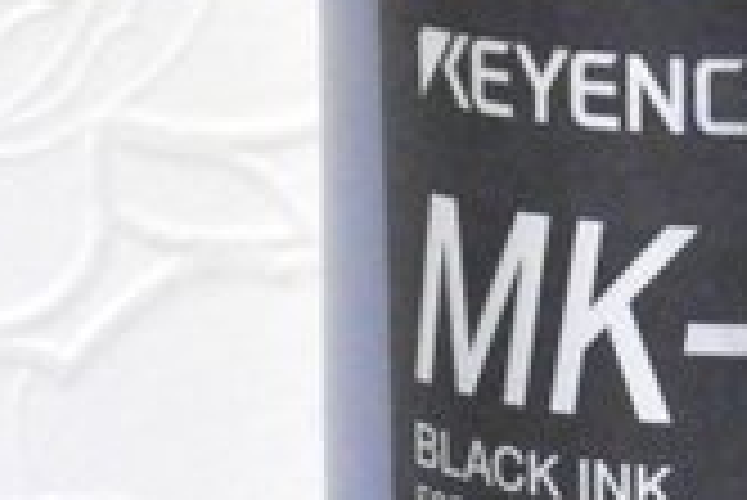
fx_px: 8411
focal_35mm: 405
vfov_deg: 3.4
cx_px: 706
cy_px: 347
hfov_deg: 5.1
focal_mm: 50
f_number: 10
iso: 3200
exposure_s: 1/100
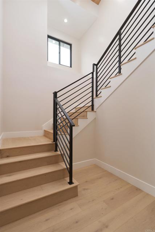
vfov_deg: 95.0
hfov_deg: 72.1
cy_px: 116
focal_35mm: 16
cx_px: 78
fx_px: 106
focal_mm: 16.5
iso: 400
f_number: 8
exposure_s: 1/40
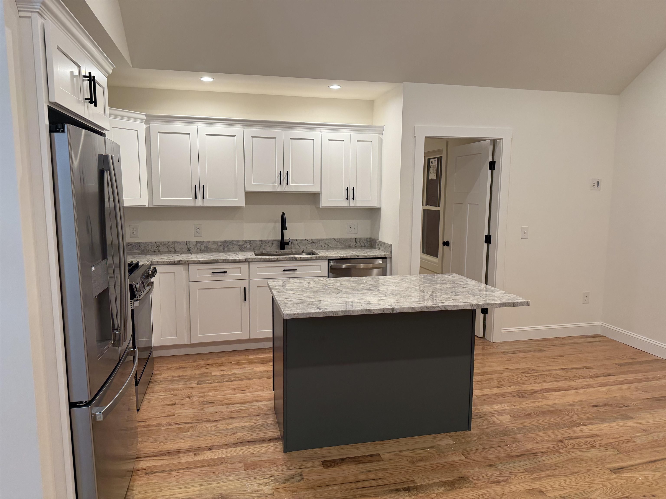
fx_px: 462
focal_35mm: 24
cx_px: 333
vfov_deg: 56.8
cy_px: 250
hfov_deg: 71.6
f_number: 1.78
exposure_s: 1/120
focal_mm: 6.76
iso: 160
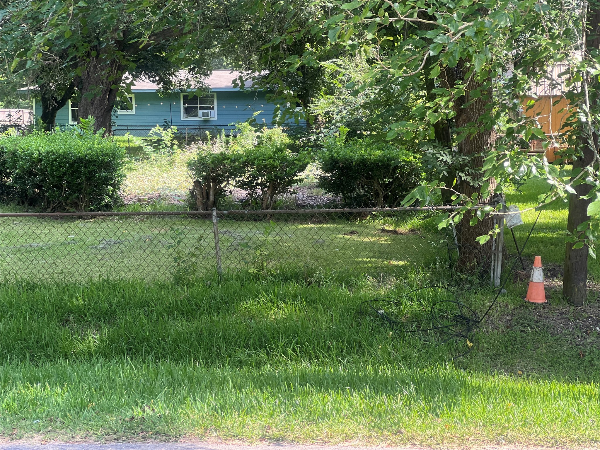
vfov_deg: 19.1
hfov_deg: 25.3
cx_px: 300
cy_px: 225
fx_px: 1335
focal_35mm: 77
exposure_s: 1/121
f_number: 2.8
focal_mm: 9
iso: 64
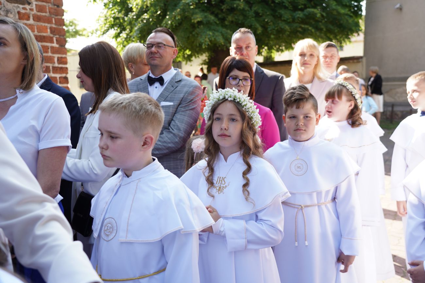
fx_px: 401
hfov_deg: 55.8
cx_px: 212
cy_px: 142
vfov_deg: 38.9
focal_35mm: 34
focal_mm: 34
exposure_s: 1/100
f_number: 4
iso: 100
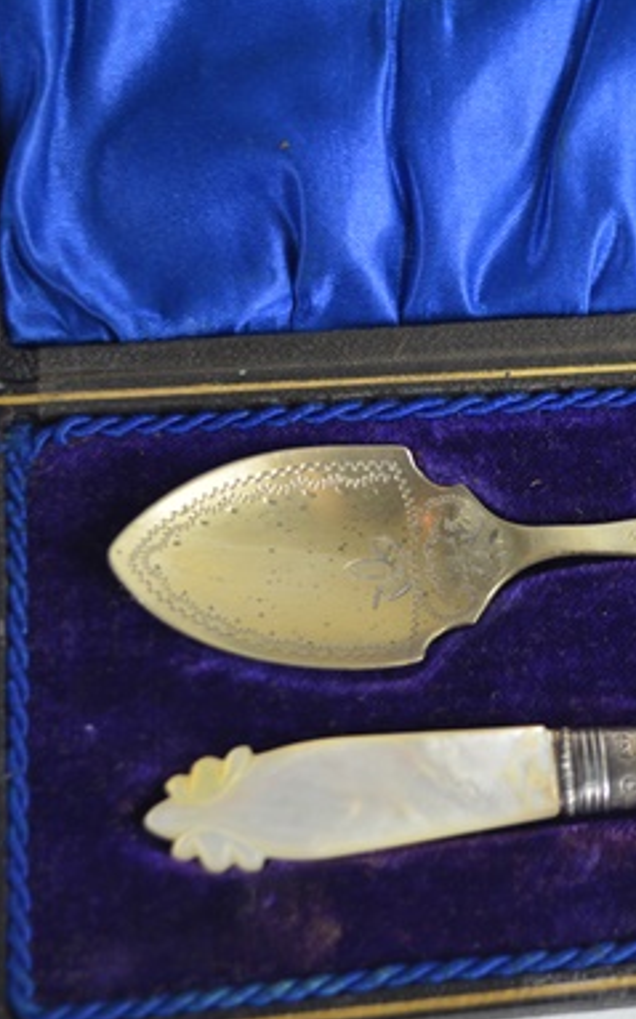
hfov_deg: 15.0
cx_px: 777
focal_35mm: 84
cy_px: 521
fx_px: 2327
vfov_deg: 24.7
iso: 400
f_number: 5
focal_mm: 35
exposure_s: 1/80
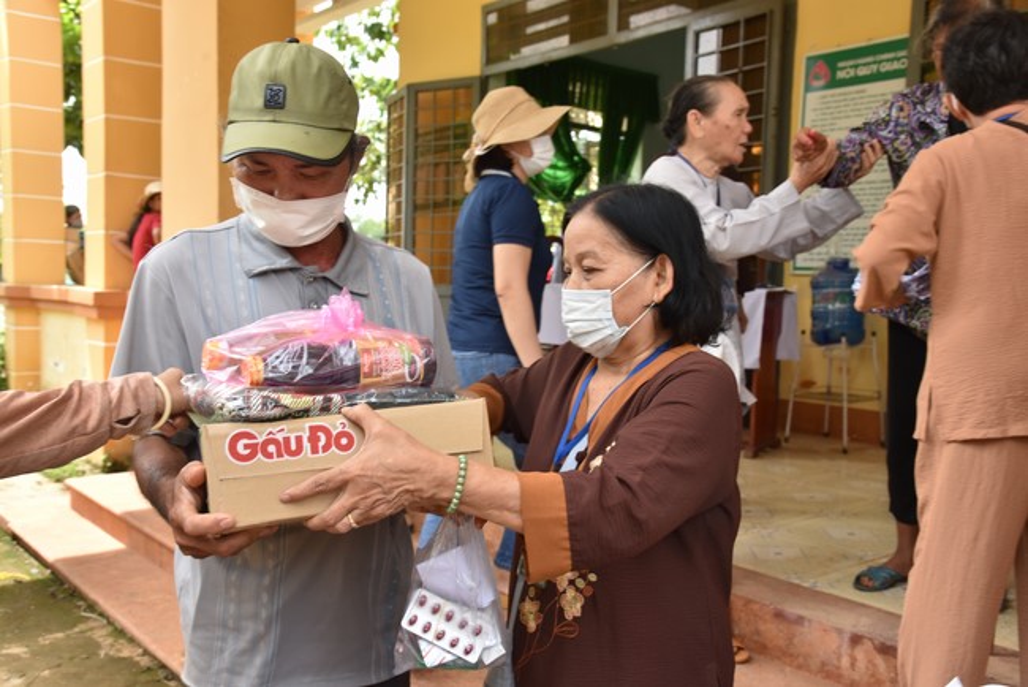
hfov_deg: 55.8
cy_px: 344
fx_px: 971
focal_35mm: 34
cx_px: 514
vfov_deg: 38.9
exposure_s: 1/160
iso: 400
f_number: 6.3
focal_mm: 34
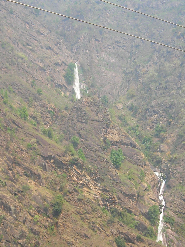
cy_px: 131
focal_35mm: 70
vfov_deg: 27.8
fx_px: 499
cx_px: 89
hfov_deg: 21.0
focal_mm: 6.3
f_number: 3.2
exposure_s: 1/196
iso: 50
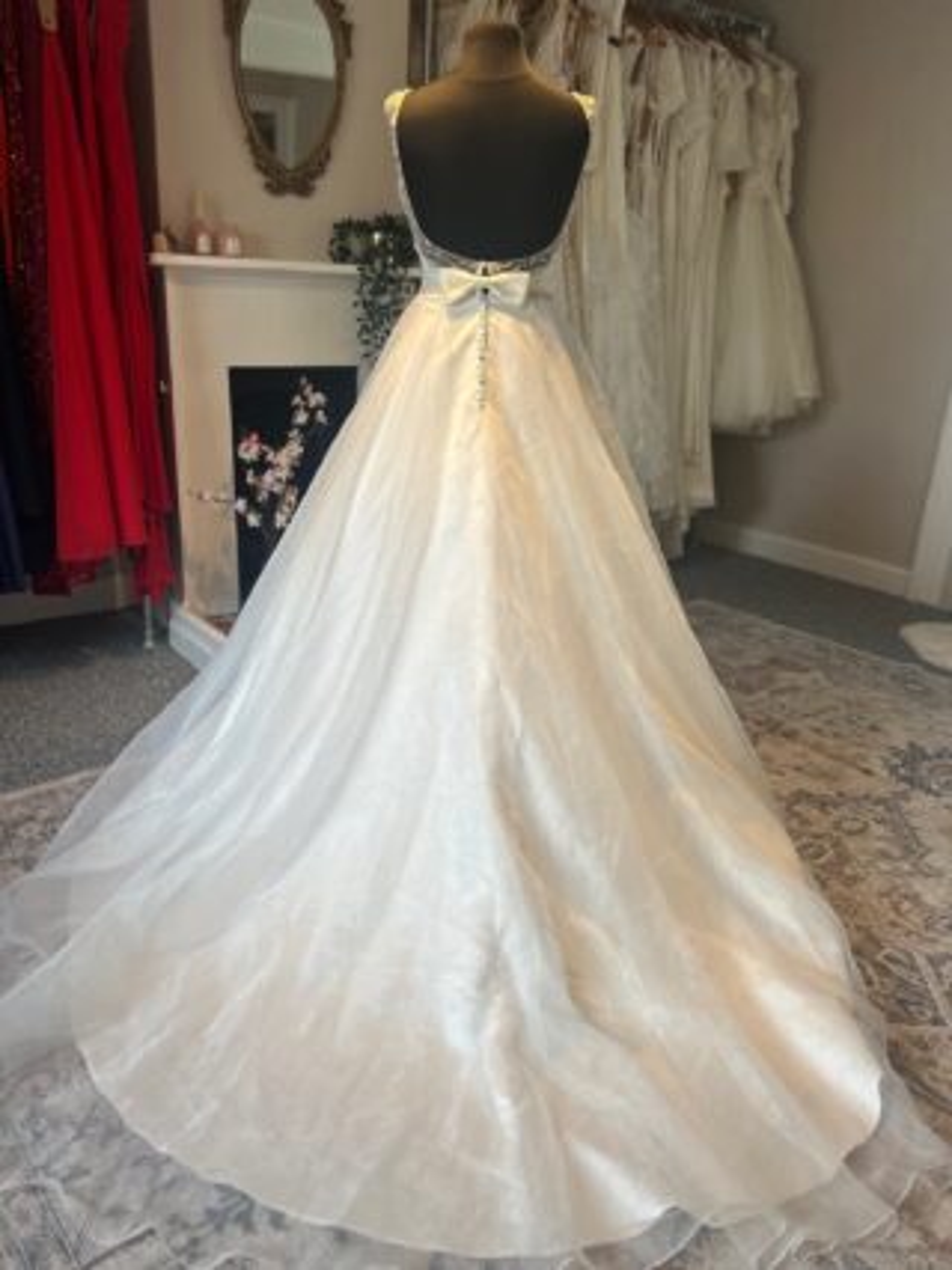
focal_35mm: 26
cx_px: 476
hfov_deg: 53.0
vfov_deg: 67.3
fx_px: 954
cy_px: 635
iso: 40
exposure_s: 1/205
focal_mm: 5.7
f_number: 1.5
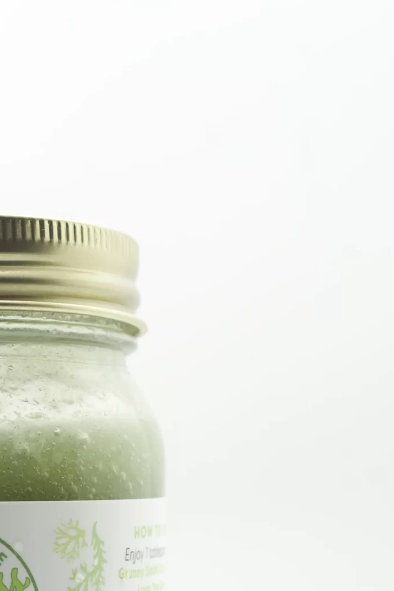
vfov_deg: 22.3
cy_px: 623
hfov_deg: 15.3
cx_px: -40
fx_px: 1428
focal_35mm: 87
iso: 2000
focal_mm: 35
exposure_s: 1/160
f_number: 5.6
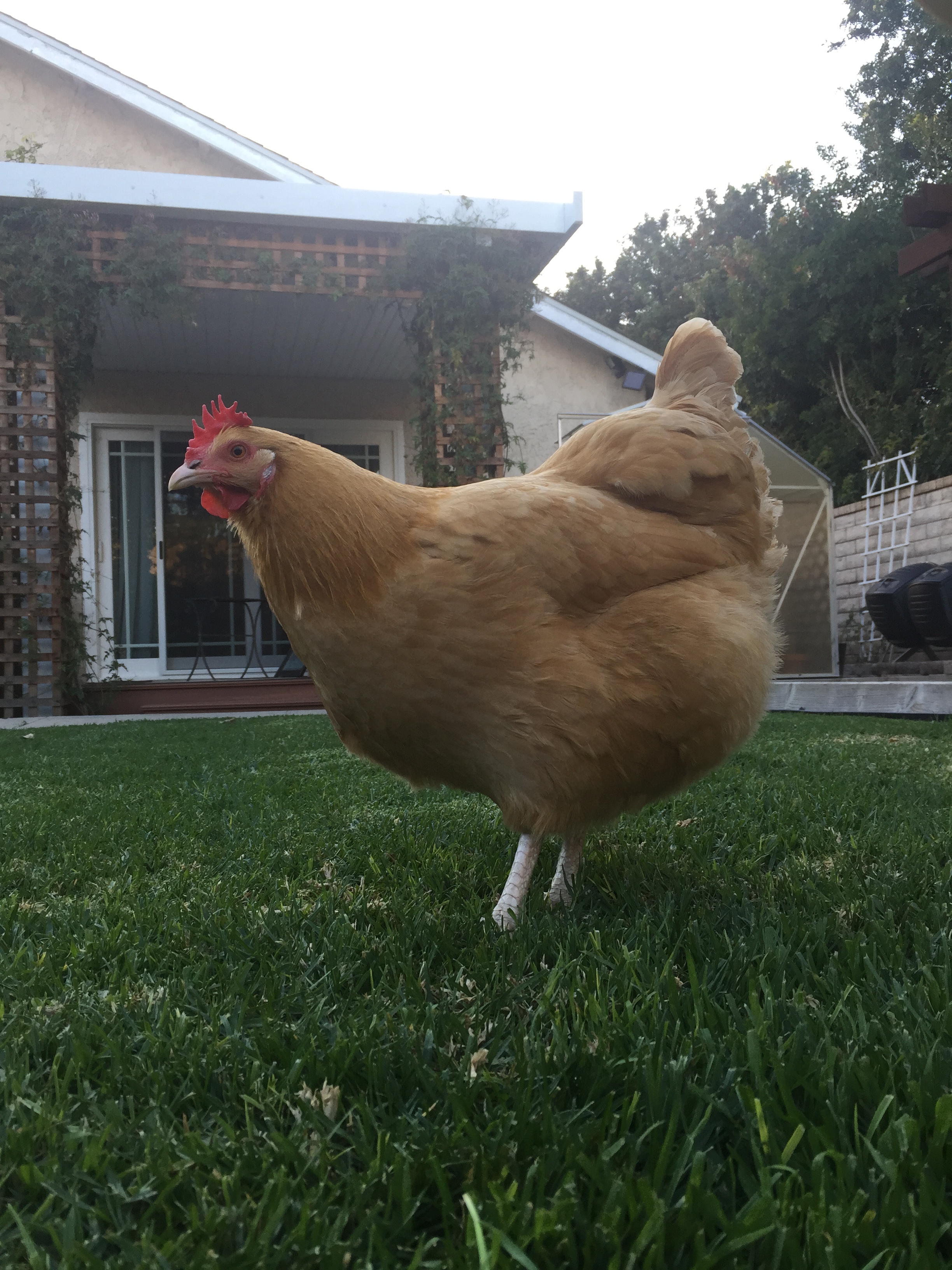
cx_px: 476
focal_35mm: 29
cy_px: 635
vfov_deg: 61.7
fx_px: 1063
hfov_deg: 48.2
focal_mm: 4.15
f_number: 2.2
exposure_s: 1/120
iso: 40
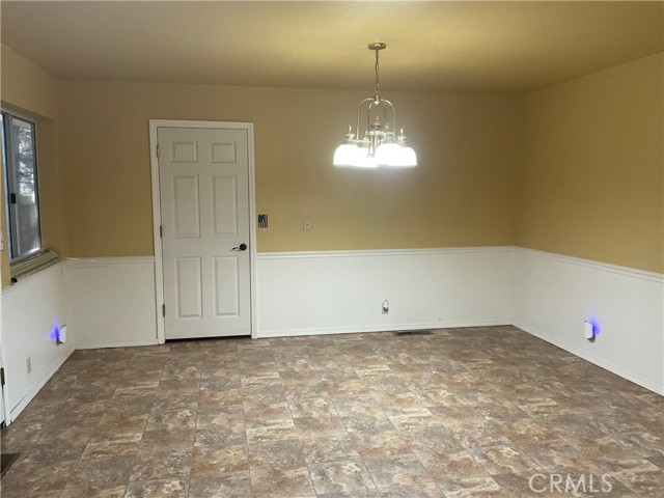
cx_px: 332
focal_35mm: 29
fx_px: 556
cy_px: 249
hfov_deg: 61.7
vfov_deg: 48.2
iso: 125
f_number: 1.8
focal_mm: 3
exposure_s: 1/60
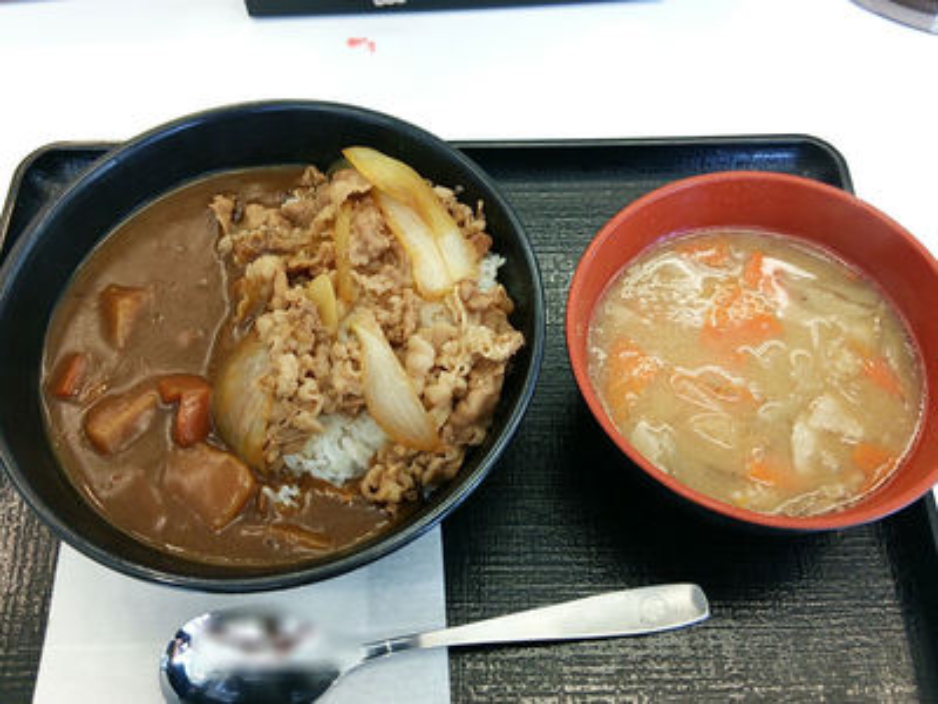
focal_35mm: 30
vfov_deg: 46.8
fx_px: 813
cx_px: 469
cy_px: 352
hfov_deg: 60.0
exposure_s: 1/59
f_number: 1.94
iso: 40
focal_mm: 4.06
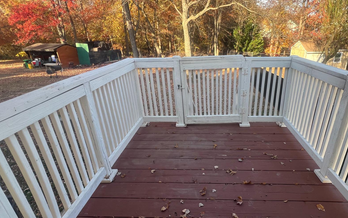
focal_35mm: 18
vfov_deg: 65.0
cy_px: 106
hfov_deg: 90.0
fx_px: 171
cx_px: 208
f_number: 1.8
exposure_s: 1/201
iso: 32
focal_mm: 1.57
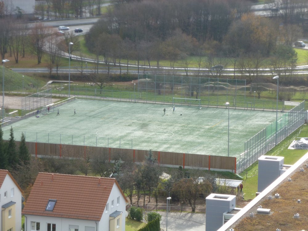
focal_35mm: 155
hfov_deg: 12.7
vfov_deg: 9.6
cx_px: 154
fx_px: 1379
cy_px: 116
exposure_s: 1/125
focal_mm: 27.7
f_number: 5.3
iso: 100
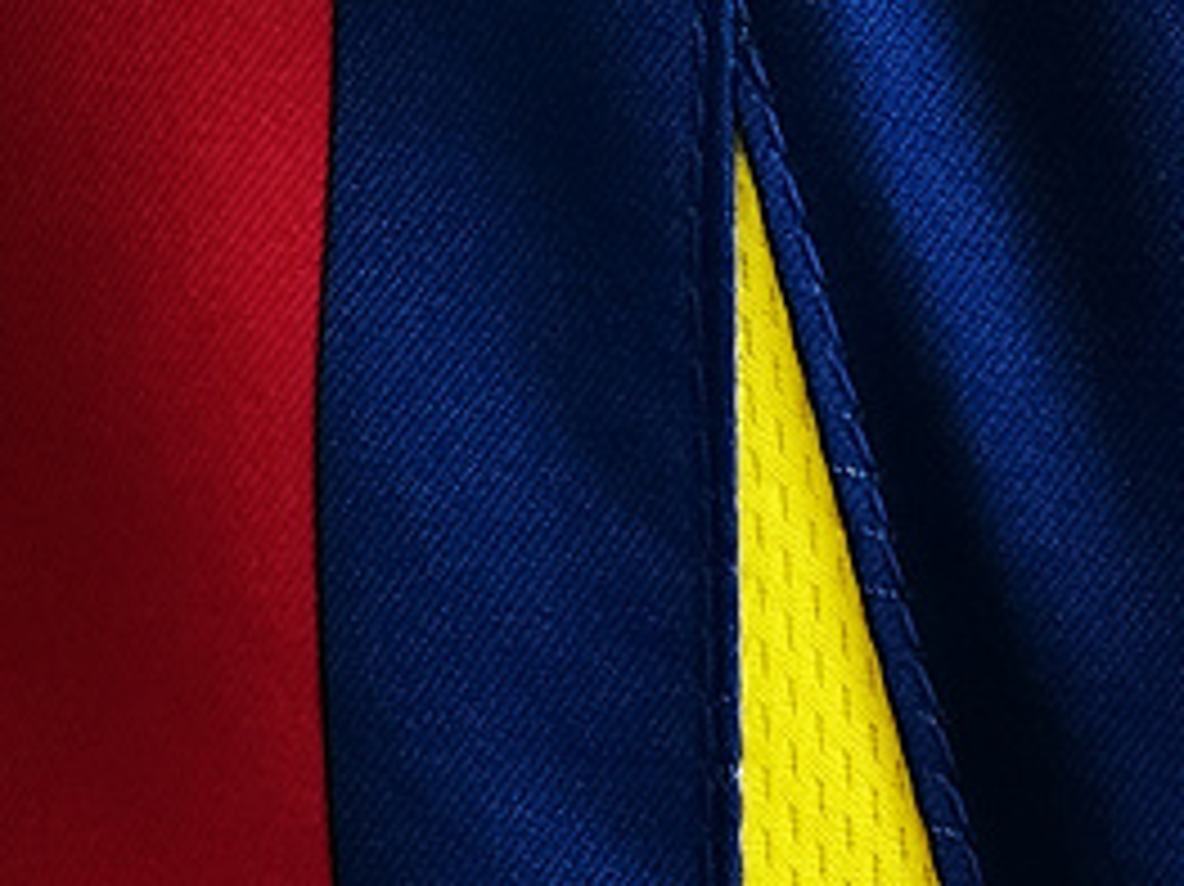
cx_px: 873
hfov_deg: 10.2
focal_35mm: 193
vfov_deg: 7.5
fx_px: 6598
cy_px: 1529
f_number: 1.8
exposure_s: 1/50
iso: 160
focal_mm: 5.58
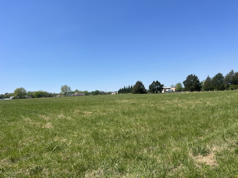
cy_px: 89
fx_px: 179
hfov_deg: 67.3
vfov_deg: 53.1
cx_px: 119
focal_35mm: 26
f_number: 1.5
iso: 50
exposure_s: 1/5587
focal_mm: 5.7
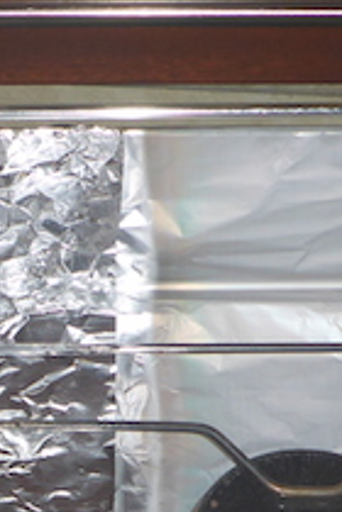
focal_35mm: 111
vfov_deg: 17.9
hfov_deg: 12.2
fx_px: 1582
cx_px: 17
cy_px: 536
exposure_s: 1/60
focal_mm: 4.9
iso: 100
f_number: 3.3
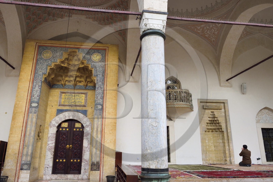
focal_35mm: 26
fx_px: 197
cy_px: 91
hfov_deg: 69.4
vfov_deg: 49.5
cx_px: 136
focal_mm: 26
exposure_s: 1/60
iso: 400
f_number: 11
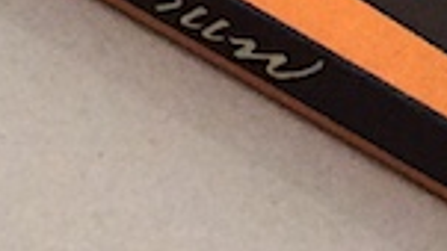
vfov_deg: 4.5
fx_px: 3094
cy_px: -424
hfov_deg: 8.2
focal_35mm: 261
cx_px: 358
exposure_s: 1/25
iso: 64
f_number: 2.4
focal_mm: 3.3
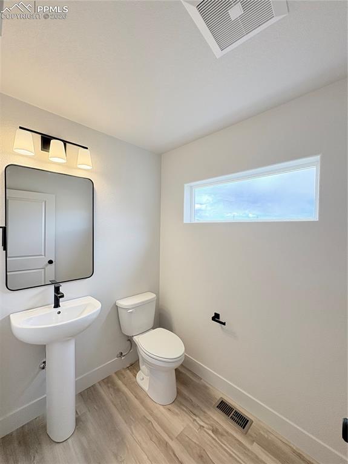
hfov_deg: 85.6
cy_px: 232
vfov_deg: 102.1
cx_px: 174
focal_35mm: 14
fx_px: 188
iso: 64
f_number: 2.2
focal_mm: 2.22
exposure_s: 1/127
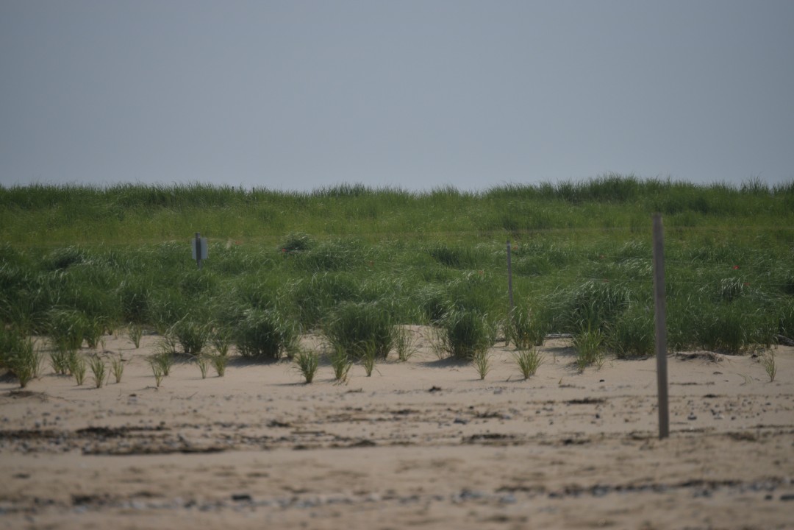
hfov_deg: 6.9
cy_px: 265
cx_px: 397
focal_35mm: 300
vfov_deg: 4.6
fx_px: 6616
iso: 200
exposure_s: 1/4000
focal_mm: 200
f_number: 5.6
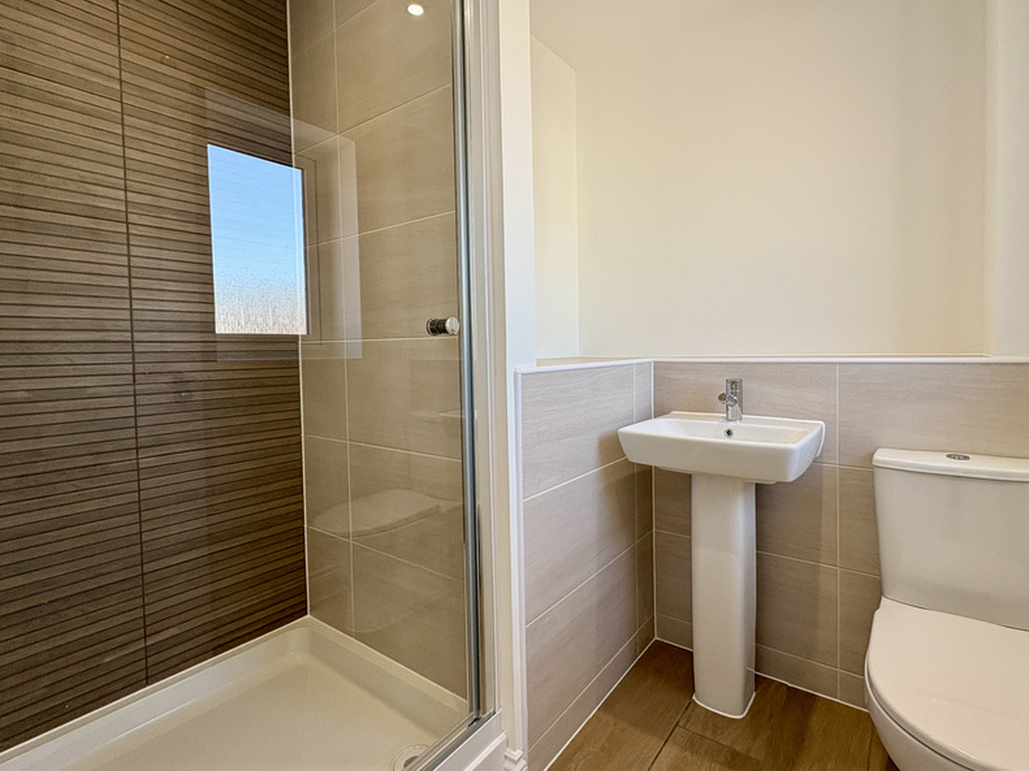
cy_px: 363
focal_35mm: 17
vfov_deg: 74.6
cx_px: 578
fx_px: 505
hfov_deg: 90.6
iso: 64
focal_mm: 2.22
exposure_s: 1/99
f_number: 2.2
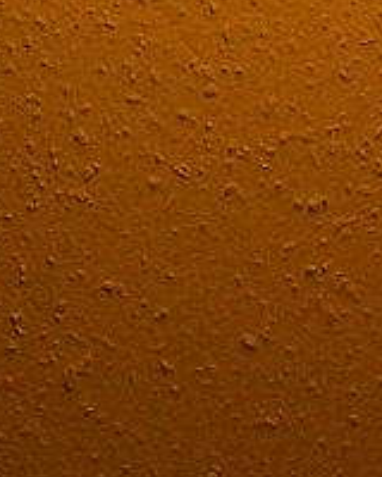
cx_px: 406
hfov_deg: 6.0
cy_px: -114
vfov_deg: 7.4
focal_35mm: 258
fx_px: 3646
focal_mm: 8.5
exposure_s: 1/80
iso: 200
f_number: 3.5
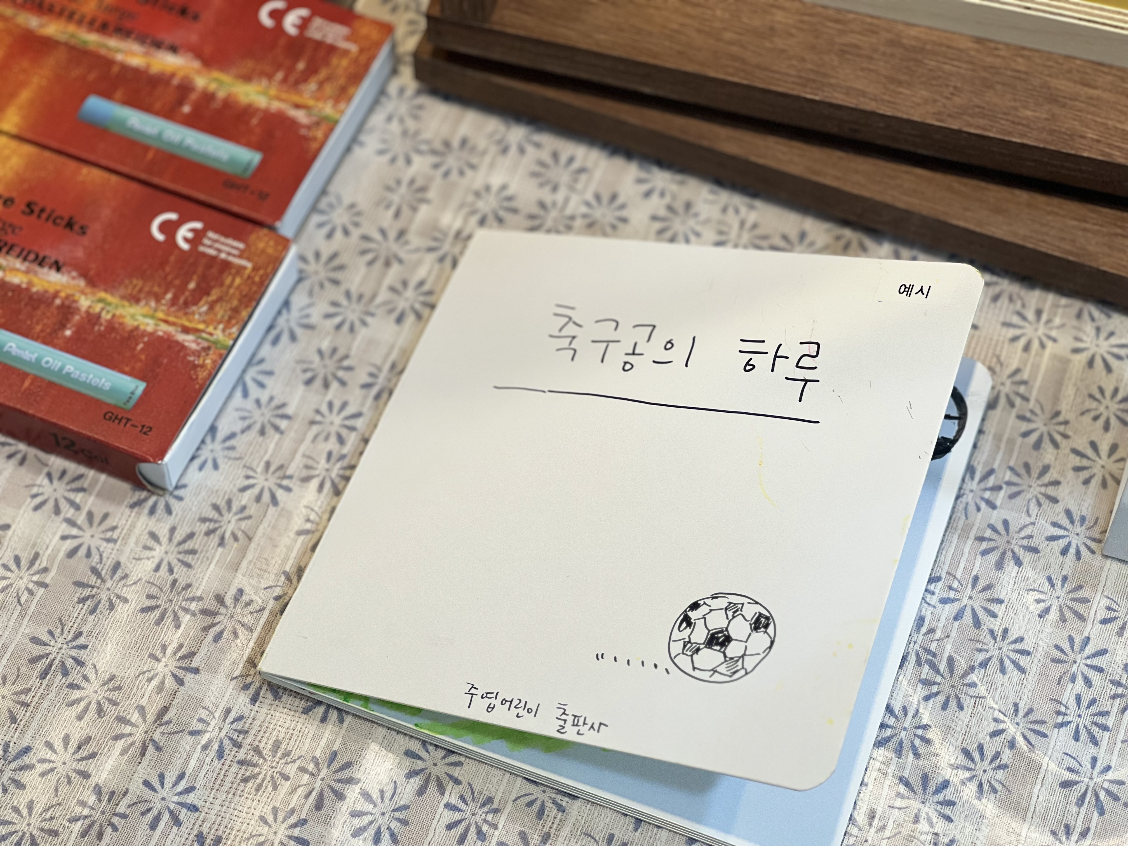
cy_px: 423
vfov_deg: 19.1
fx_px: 2509
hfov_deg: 25.3
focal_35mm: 77
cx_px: 564
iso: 125
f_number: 2.8
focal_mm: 9
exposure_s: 1/120
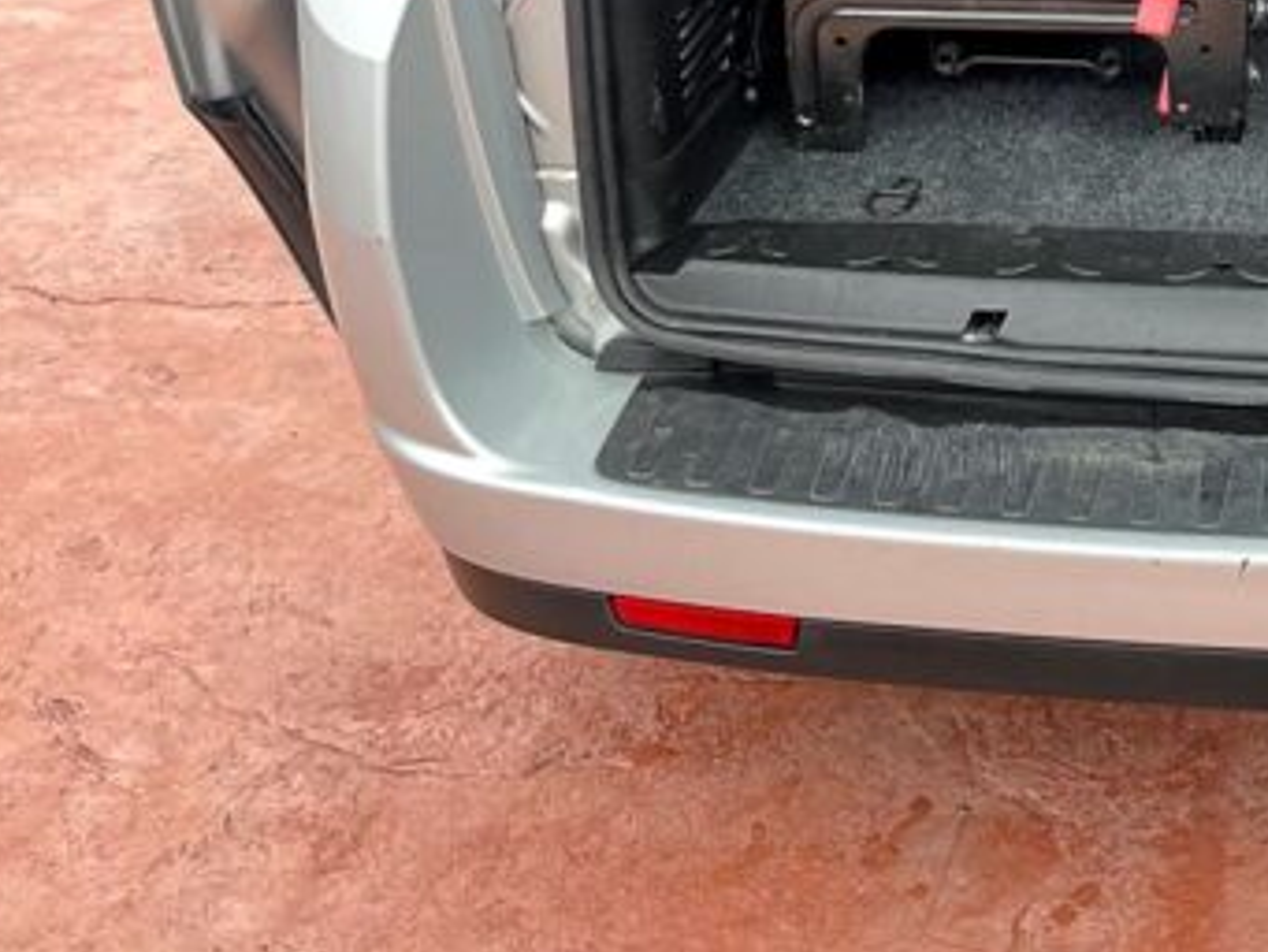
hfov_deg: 28.9
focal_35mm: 61
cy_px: -123
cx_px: 1368
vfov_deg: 22.5
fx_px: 2235
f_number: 1.6
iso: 40
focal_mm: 4.2
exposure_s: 1/121
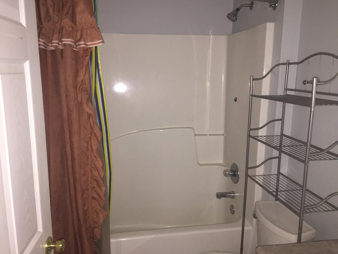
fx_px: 283
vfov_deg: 48.2
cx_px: 169
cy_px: 127
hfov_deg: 61.7
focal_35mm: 29
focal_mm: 4.15
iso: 160
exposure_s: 1/16
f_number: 2.2
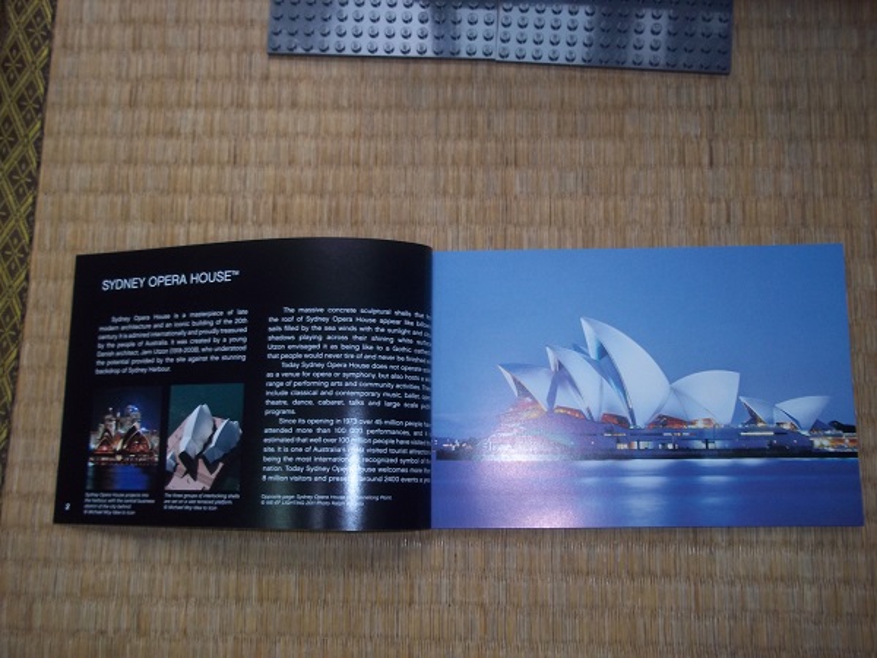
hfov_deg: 51.4
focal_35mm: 36
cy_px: 329
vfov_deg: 39.7
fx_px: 912
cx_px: 438
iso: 80
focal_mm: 6.5
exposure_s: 1/30
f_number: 3.1
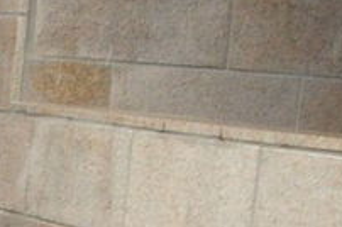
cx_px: -403
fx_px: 1774
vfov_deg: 7.0
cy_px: 500
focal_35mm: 187
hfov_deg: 10.0
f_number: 5
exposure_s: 1/320
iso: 1600
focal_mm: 18
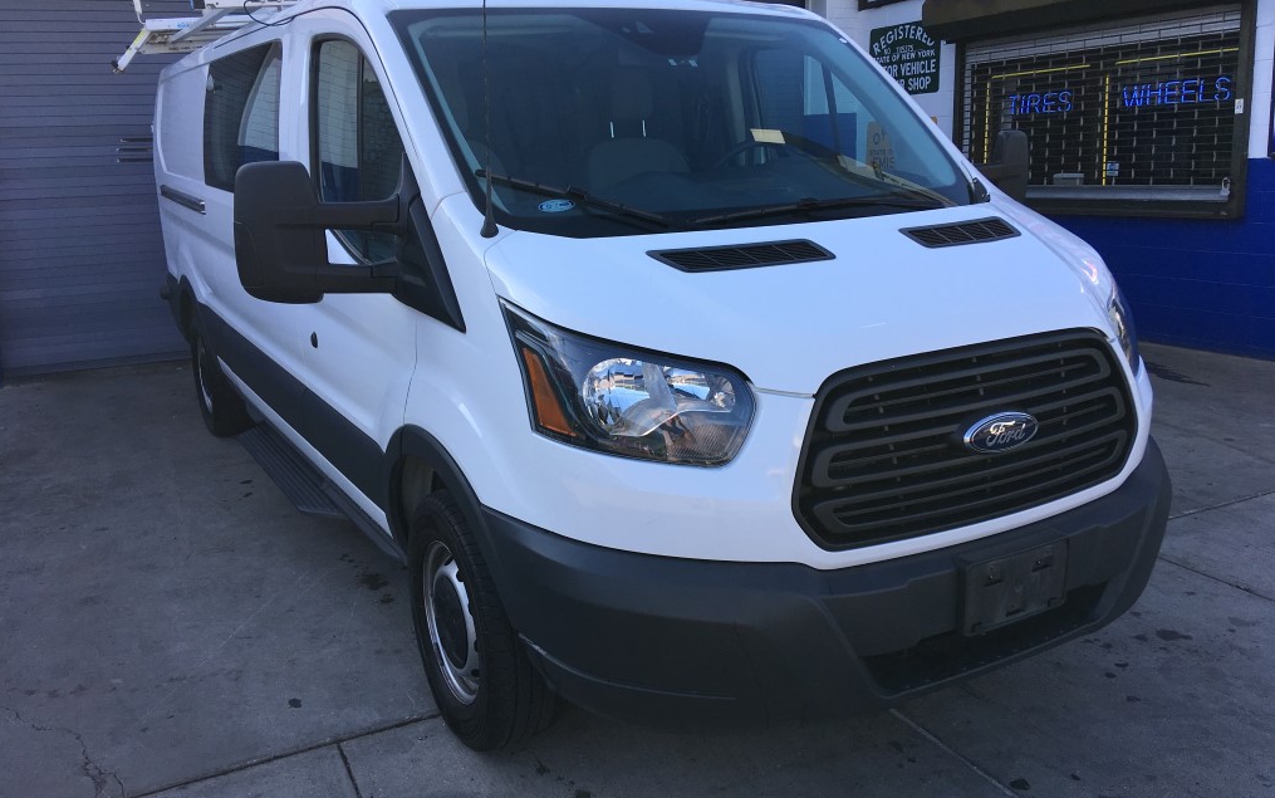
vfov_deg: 40.6
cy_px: 395
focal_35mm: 31
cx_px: 638
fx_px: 1077
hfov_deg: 61.2
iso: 25
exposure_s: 1/413
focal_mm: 4.15
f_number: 2.2
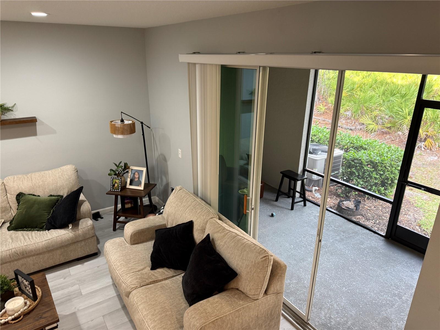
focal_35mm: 24
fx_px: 305
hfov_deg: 71.6
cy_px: 165
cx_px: 220
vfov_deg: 56.8
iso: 200
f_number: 1.78
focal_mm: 6.76
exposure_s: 1/60
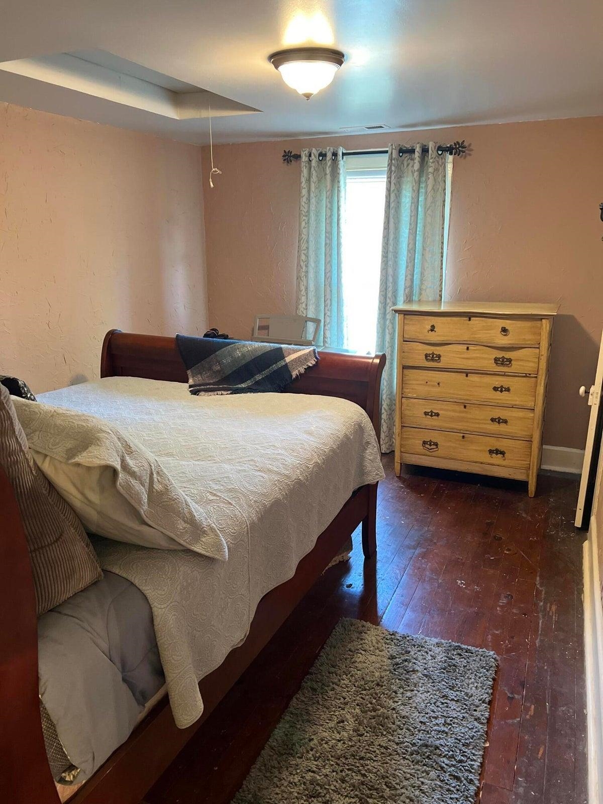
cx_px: 302
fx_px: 604
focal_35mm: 26
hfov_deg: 53.1
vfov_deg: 67.3
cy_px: 402
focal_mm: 5.7
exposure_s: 1/40
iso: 500
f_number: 1.5
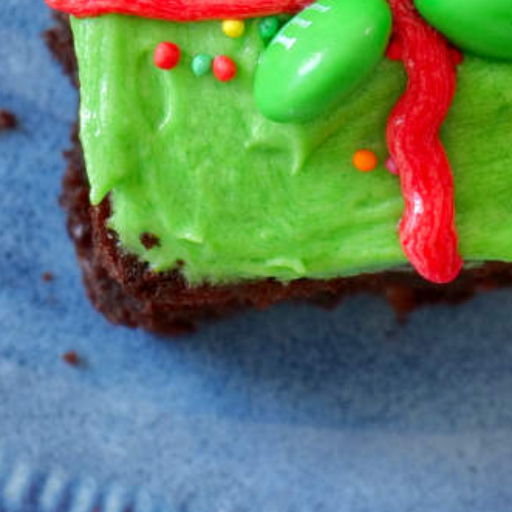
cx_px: 350
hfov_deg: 5.9
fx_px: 4953
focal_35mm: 296
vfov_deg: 5.9
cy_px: 28
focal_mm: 60
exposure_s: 1/60
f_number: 8
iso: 1250
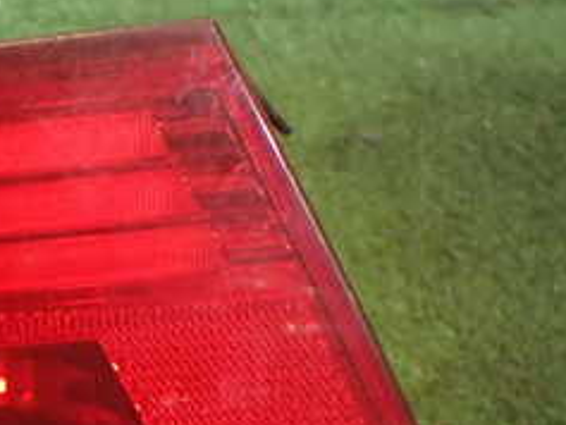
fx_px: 1243
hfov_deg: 23.3
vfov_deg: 19.3
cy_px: 308
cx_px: -124
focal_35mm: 76
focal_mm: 5.4
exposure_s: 1/40
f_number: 2.3
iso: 800
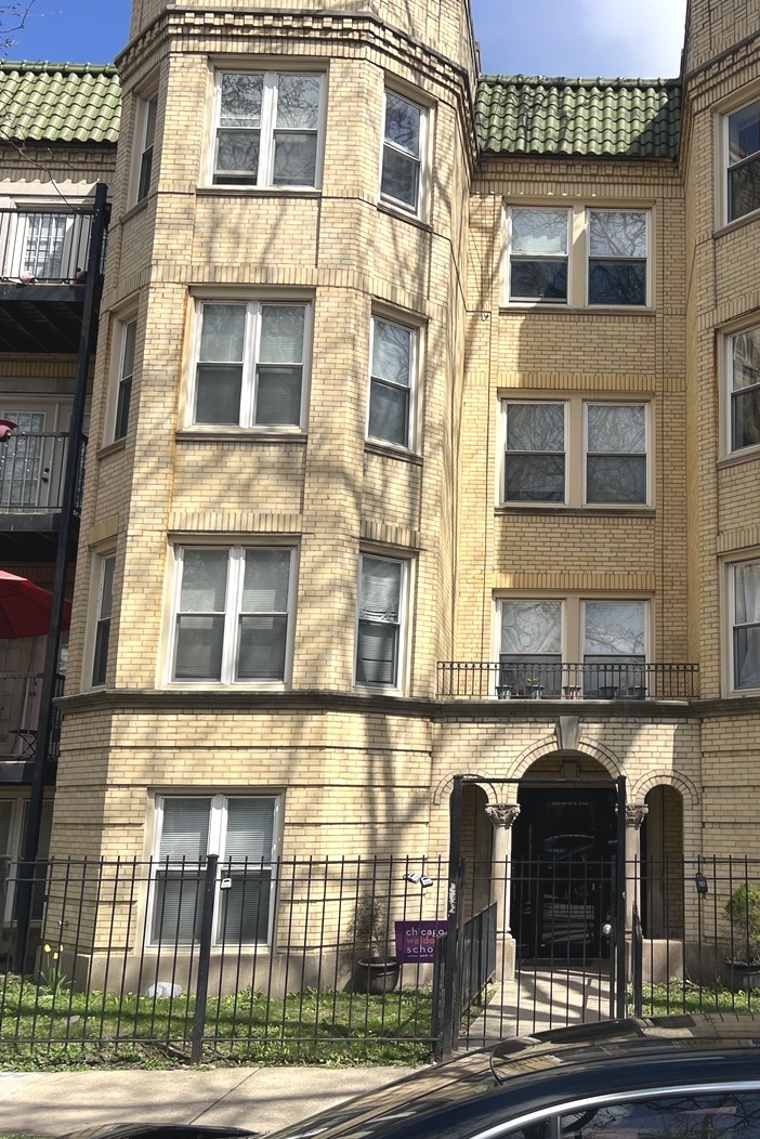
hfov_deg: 34.6
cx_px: 630
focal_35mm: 37
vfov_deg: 51.9
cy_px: 576
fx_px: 1171
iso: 50
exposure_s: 1/3831
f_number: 1.5
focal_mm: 5.7
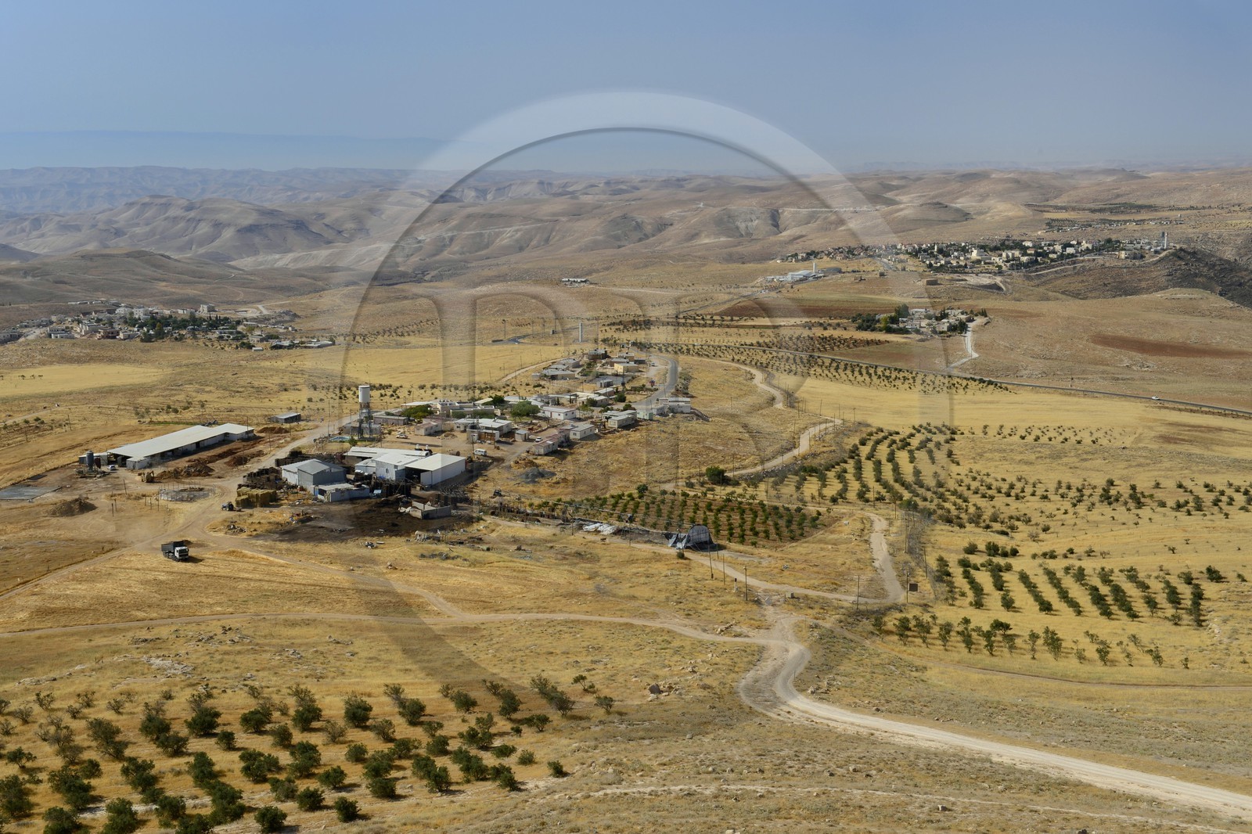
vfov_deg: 30.5
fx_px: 1530
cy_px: 417
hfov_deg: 44.5
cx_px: 626
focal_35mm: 44
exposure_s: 1/200
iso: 100
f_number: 13
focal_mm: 44
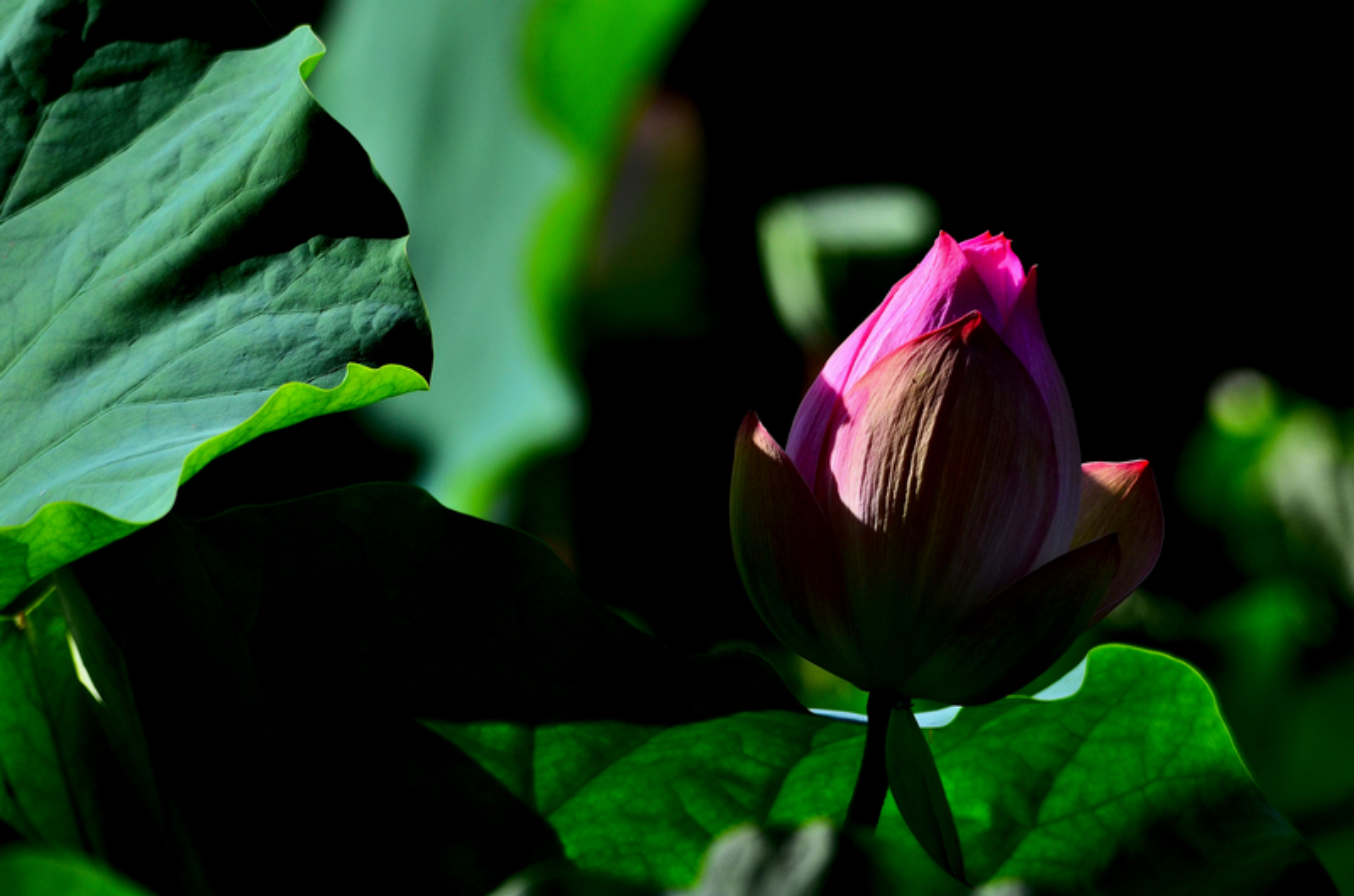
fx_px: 21396
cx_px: 677
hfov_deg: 3.6
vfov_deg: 2.4
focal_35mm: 570
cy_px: 448
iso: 200
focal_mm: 380
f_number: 8
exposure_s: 1/1250
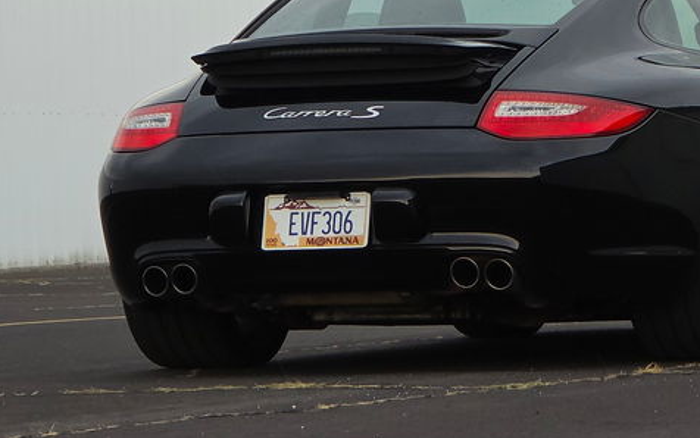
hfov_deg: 8.0
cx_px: 490
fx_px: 5001
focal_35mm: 262
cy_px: 126
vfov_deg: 5.0
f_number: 3.4
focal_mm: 18.6
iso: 80
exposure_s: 1/120
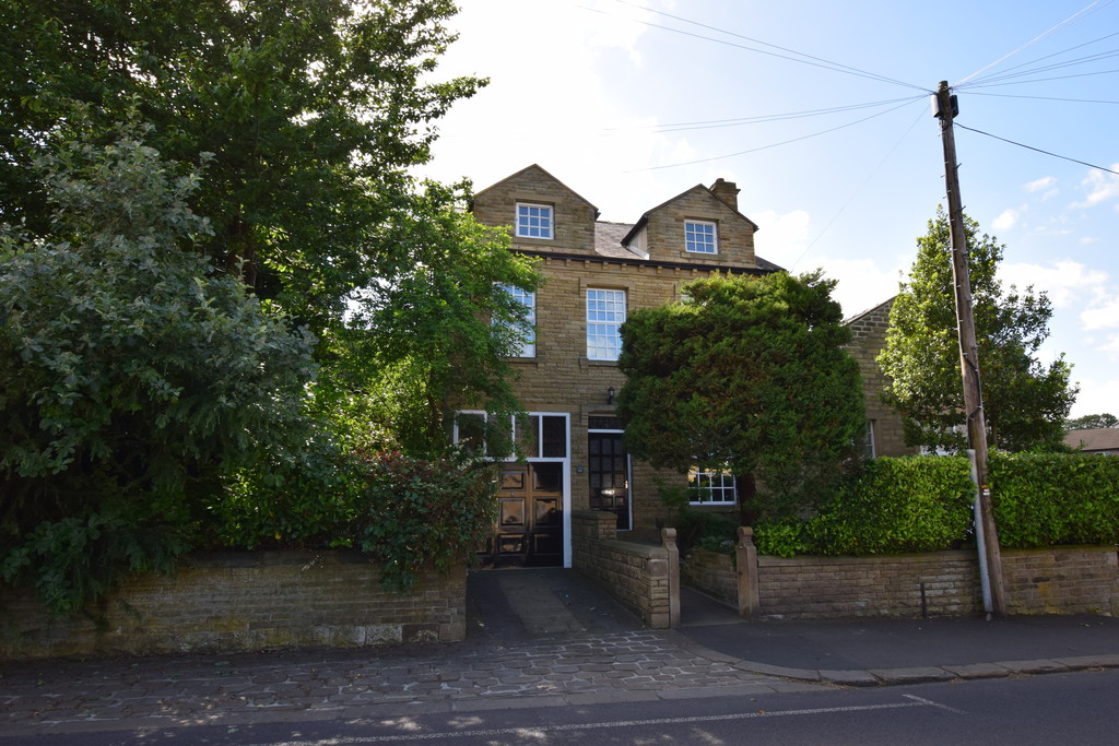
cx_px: 560
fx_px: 653
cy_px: 373
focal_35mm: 21
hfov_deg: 81.2
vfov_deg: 59.5
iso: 400
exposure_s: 1/250
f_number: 10
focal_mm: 14
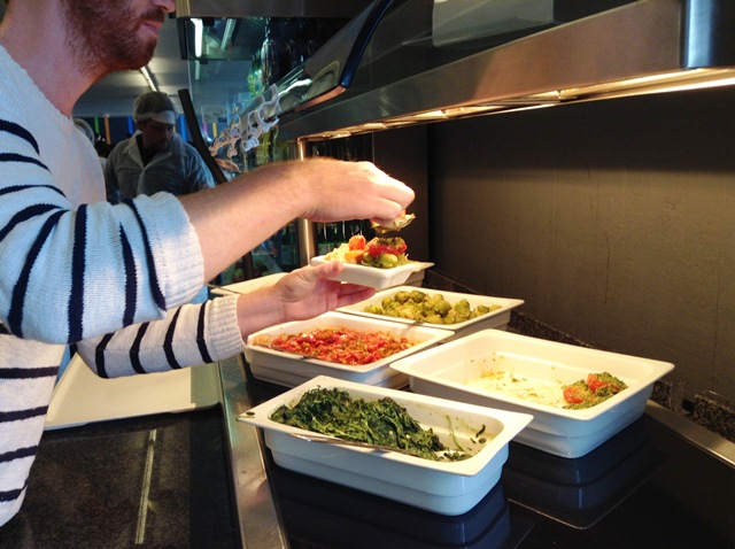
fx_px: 700
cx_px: 368
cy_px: 274
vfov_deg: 42.8
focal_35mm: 33
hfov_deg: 55.4
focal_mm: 3.3
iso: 32
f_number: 2.4
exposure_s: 1/60
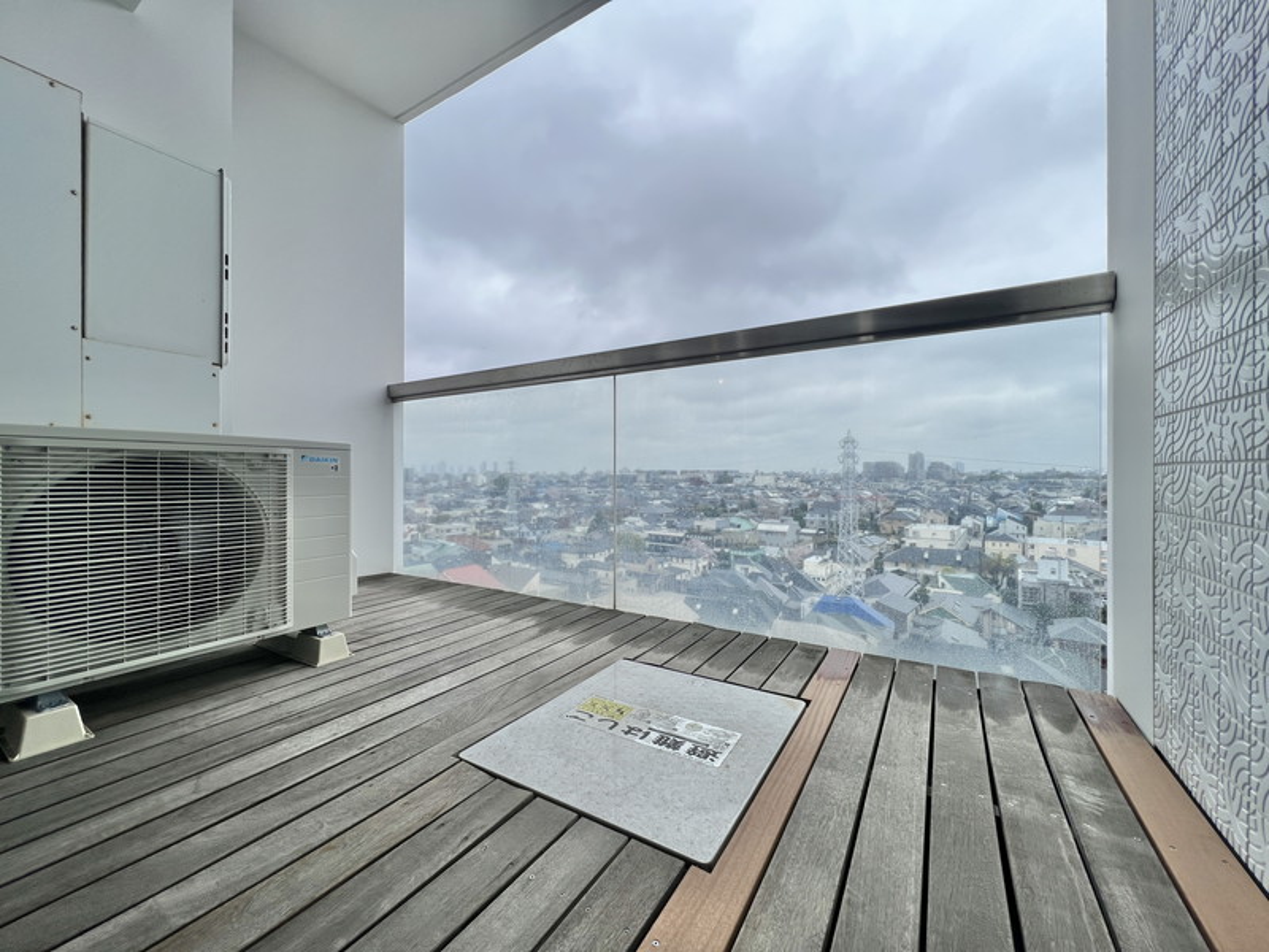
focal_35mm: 13
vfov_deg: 89.9
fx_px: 477
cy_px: 476
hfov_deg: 106.2
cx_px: 634
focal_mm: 1.57
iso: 32
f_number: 1.8
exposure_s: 1/356
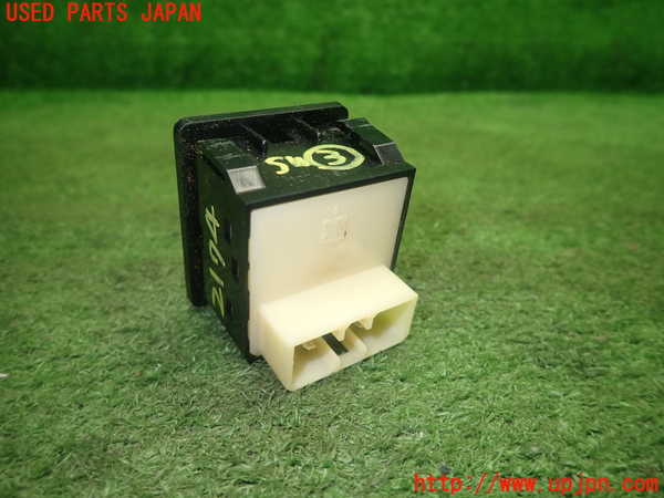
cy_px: 249
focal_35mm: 25
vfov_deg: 54.9
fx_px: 480
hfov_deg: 69.4
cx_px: 332
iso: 200
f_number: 2
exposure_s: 1/60
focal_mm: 4.5
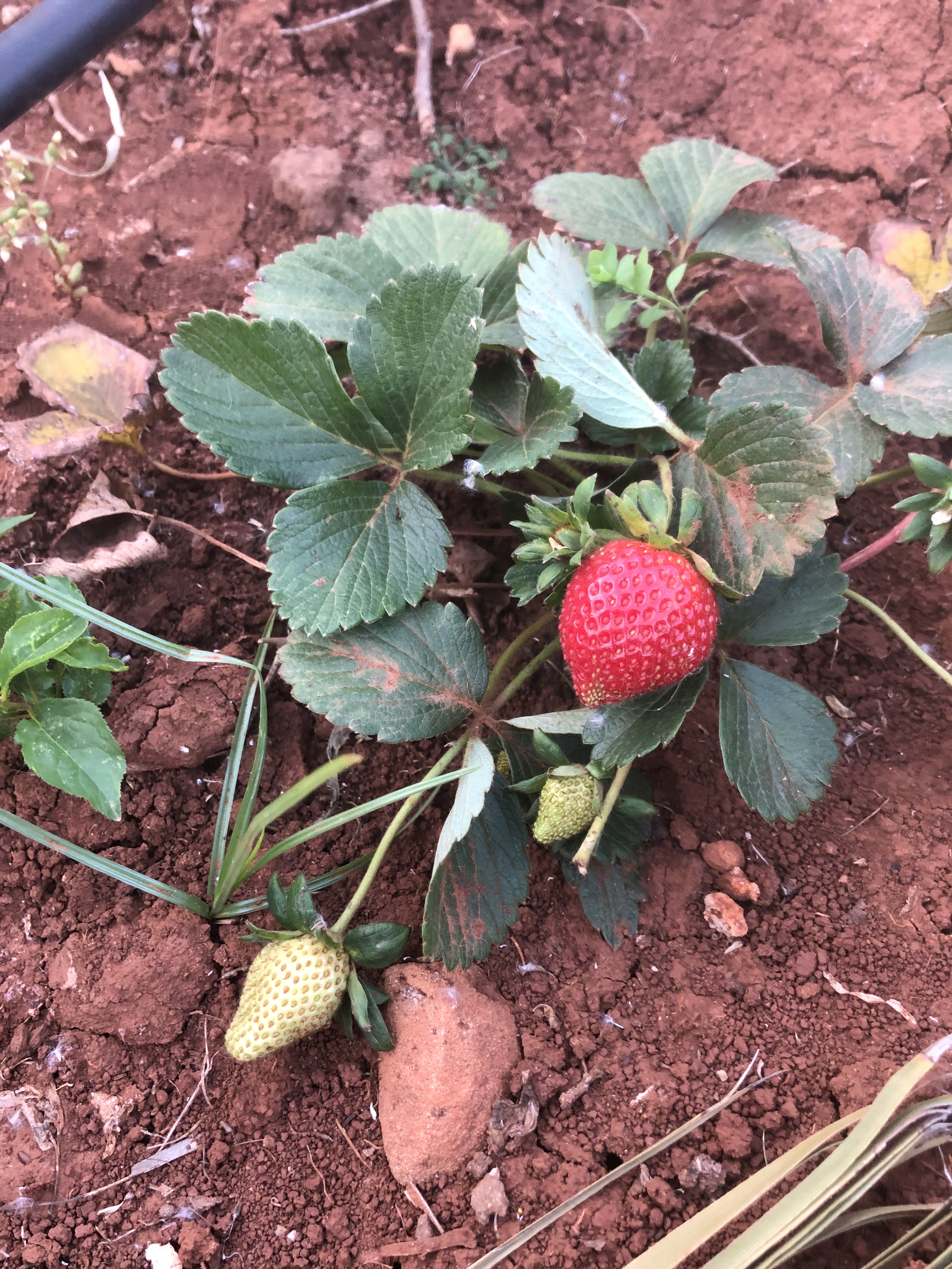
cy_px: 634
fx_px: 1027
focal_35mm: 28
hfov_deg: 49.7
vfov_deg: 63.4
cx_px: 476
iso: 50
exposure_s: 1/15
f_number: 1.8
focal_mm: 4
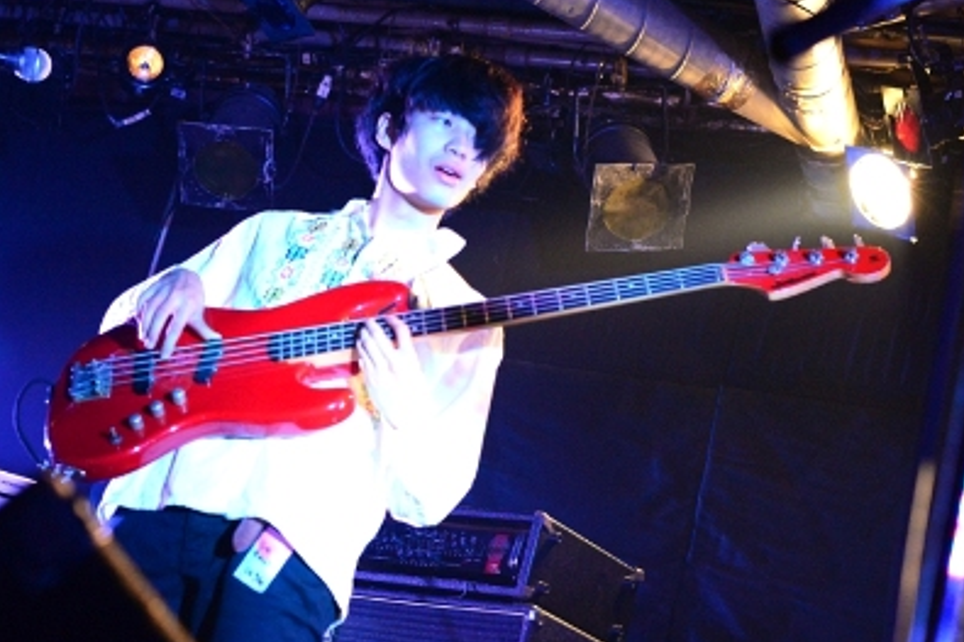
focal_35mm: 76
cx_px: 359
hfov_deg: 26.6
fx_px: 2034
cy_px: 337
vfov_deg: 17.9
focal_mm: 50
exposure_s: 1/100
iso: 6400
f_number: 4
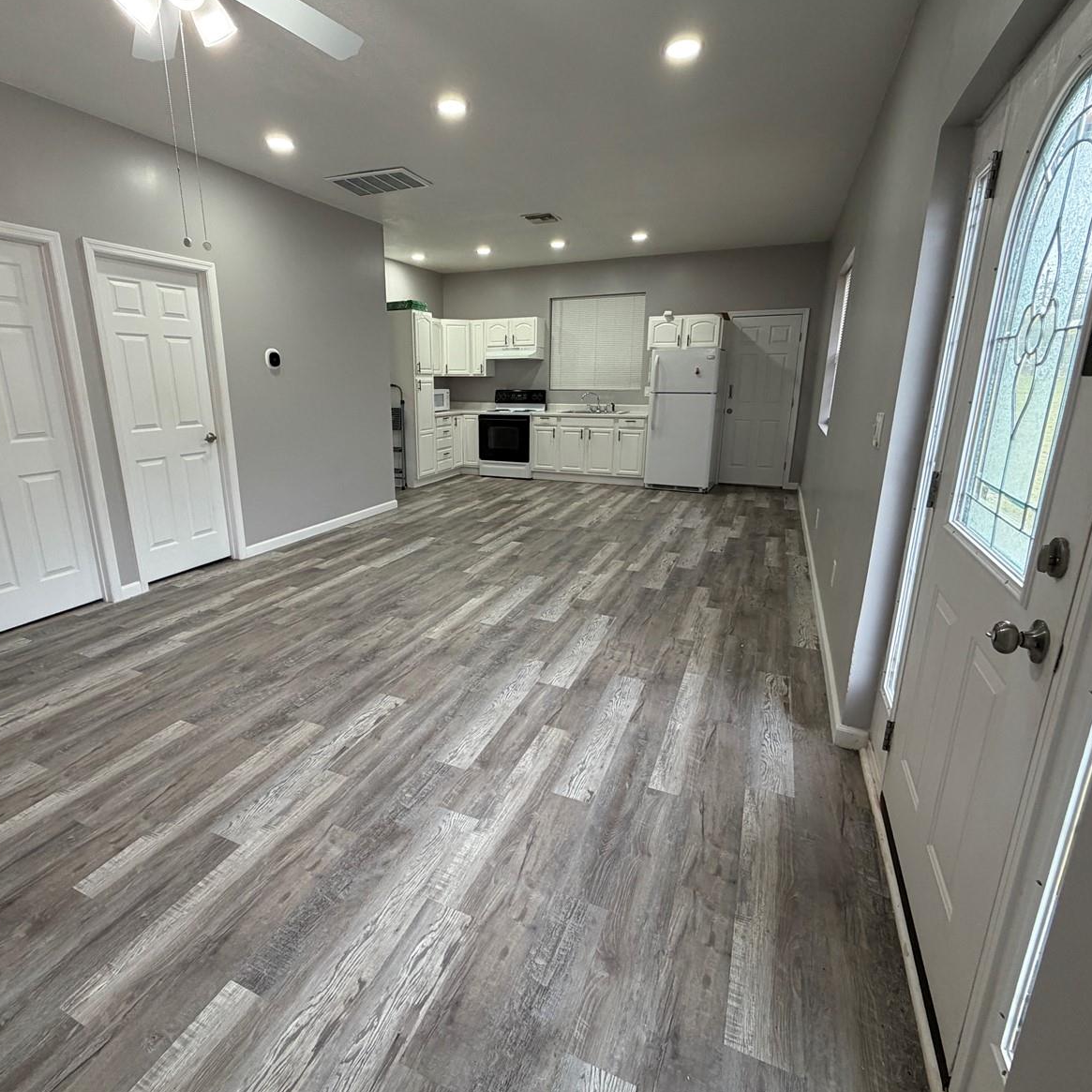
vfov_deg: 84.0
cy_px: 535
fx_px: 607
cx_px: 495
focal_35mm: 17
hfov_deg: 83.7
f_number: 2.2
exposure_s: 1/120
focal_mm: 2.22
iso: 250
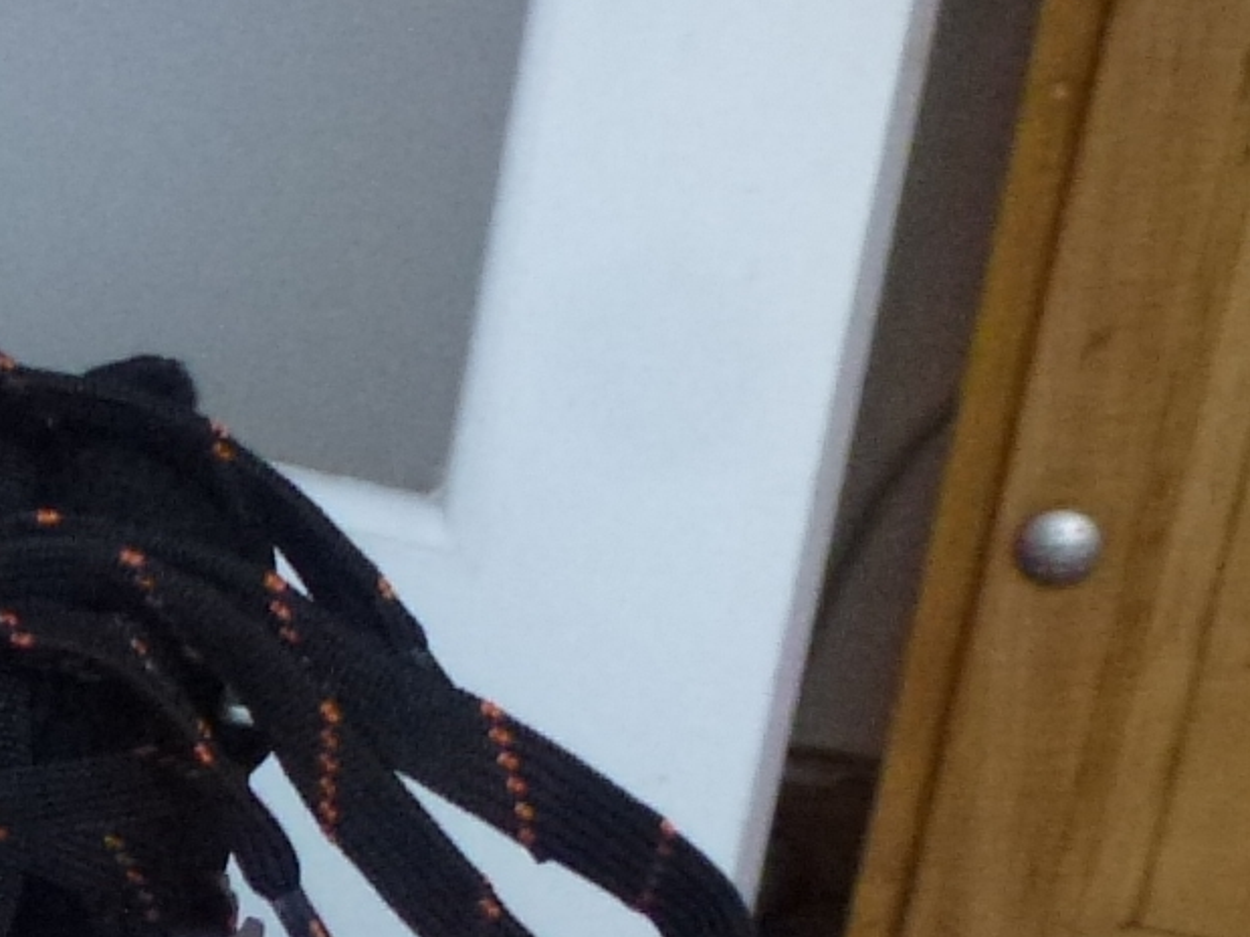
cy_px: 1587
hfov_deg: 11.9
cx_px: -1173
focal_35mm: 149
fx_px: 5379
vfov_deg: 9.5
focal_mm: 6.4
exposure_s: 1/25
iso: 400
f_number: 3.7
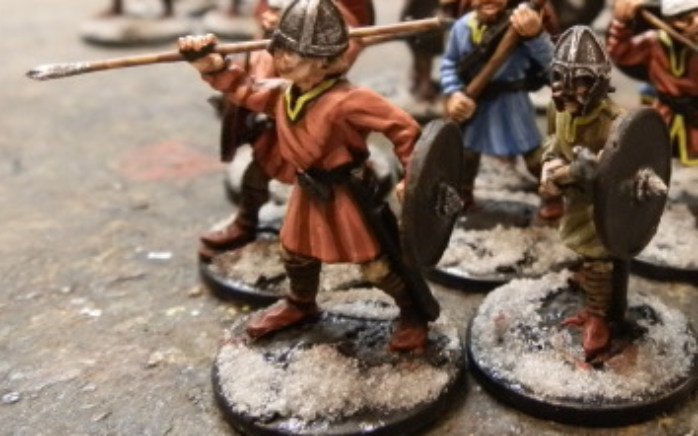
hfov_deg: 43.3
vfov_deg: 28.2
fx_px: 856
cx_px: 499
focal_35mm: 45
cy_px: 118
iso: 400
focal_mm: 5
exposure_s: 1/60
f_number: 3.1
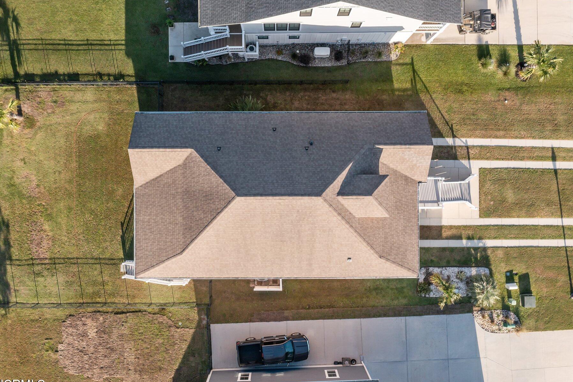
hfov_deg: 58.7
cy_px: 186
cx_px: 281
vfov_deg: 41.1
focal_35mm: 32
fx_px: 509
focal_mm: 10.26
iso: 100
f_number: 4.5
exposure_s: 1/240
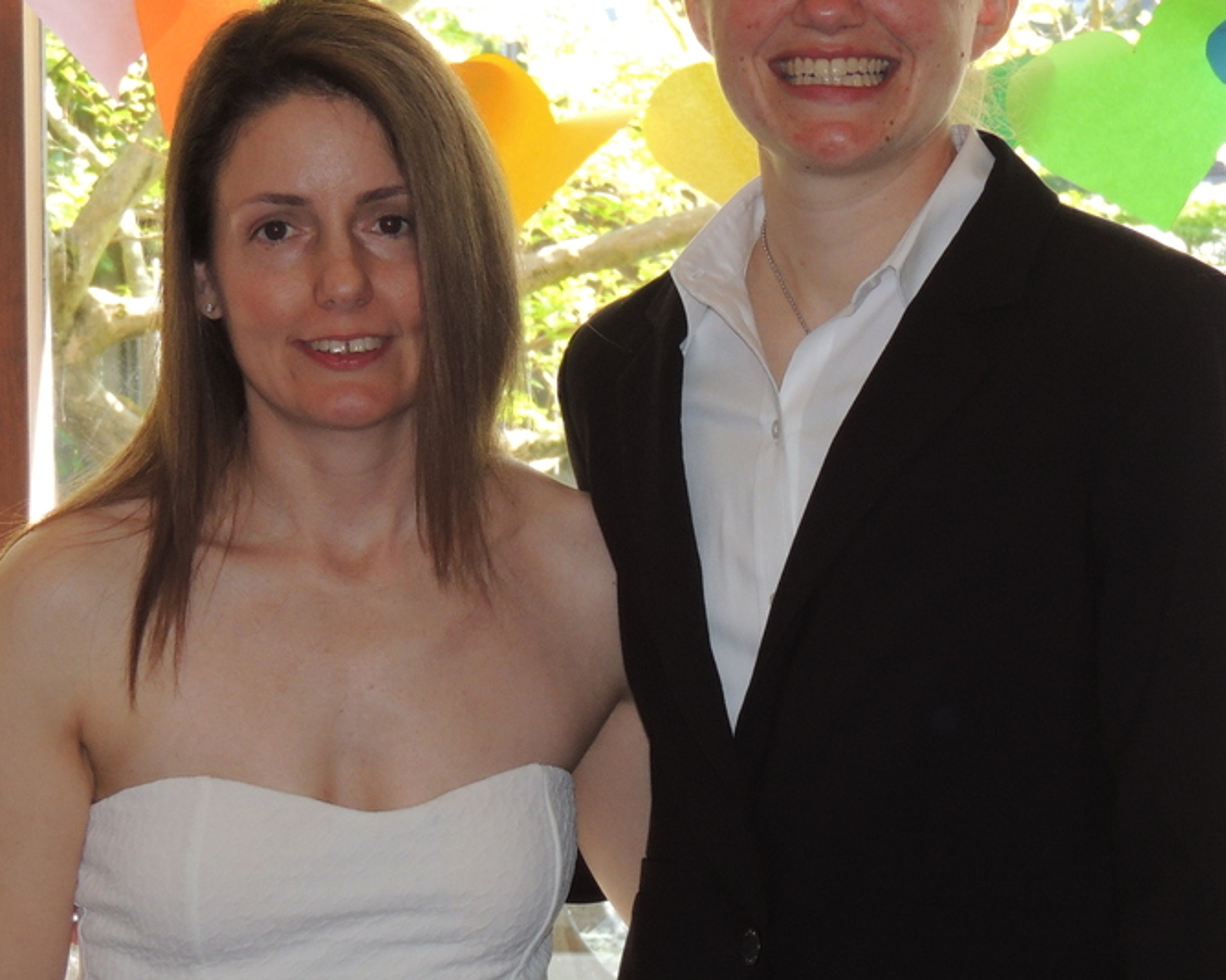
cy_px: 610
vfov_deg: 11.0
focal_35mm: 140
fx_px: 5079
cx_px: 618
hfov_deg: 13.8
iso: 200
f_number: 3.9
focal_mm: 13.3
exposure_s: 1/60
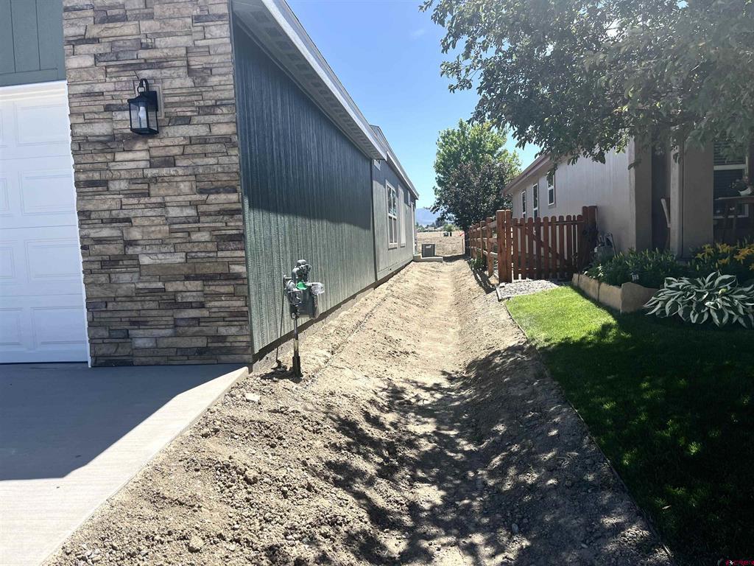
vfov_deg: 53.1
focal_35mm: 26
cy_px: 283
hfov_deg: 67.3
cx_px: 377
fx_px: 566
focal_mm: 5.1
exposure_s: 1/2179
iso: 50
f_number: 1.6
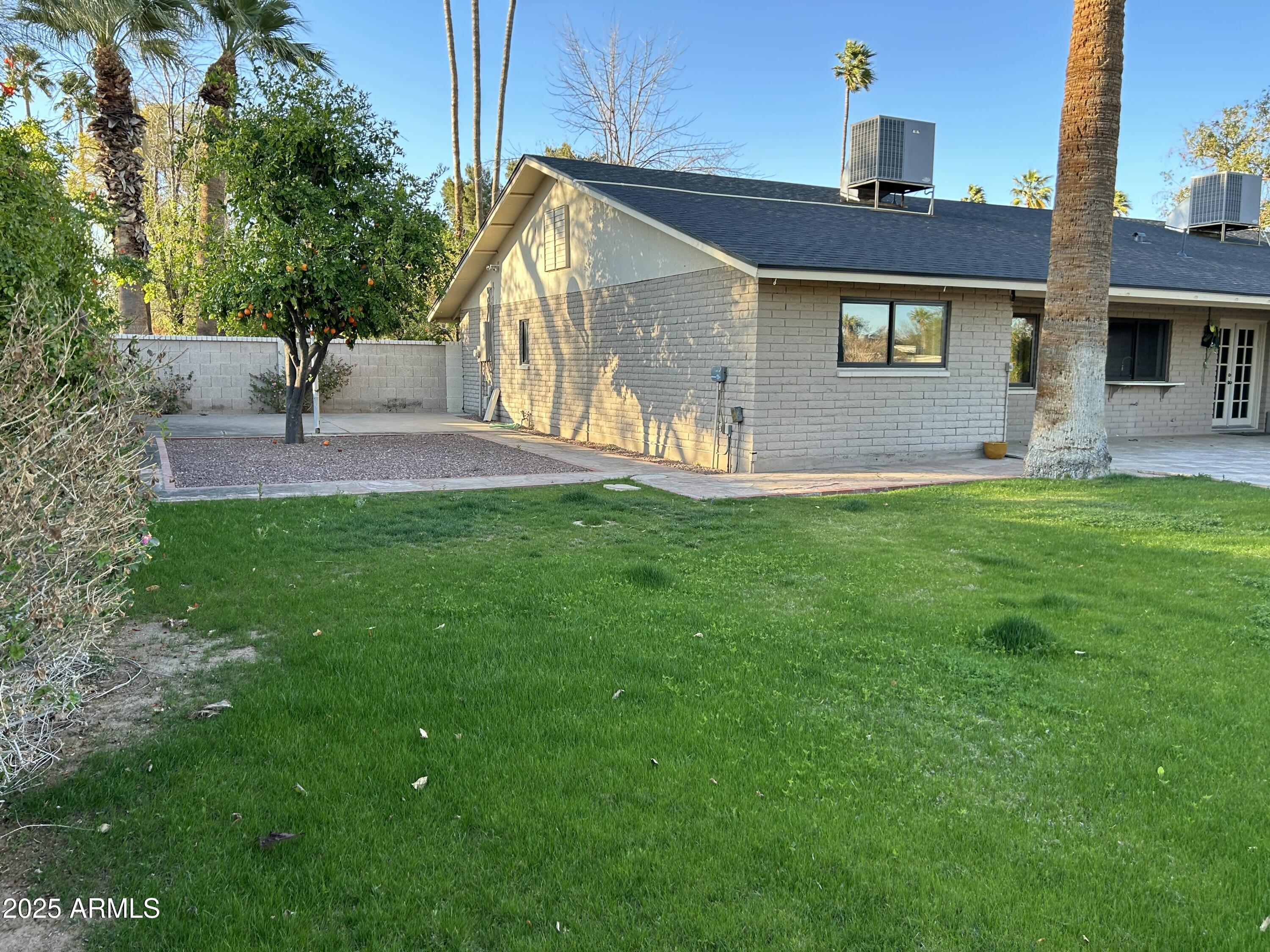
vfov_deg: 53.1
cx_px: 635
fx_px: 954
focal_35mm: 26
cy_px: 476
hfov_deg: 67.3
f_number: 1.5
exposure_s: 1/380
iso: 50
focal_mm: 5.7
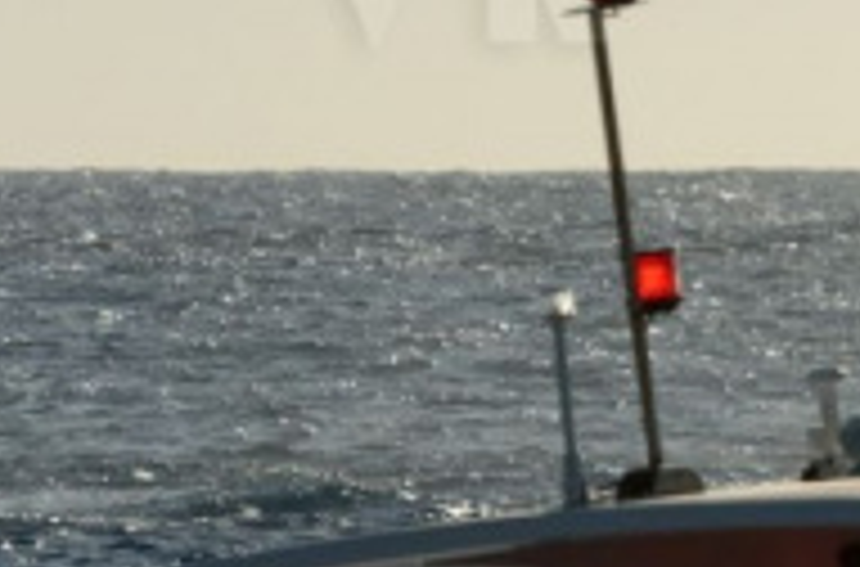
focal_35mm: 880
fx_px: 20953
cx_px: 1693
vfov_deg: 1.6
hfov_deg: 2.3
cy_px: 108
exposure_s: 1/1600
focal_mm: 140
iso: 200
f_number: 8
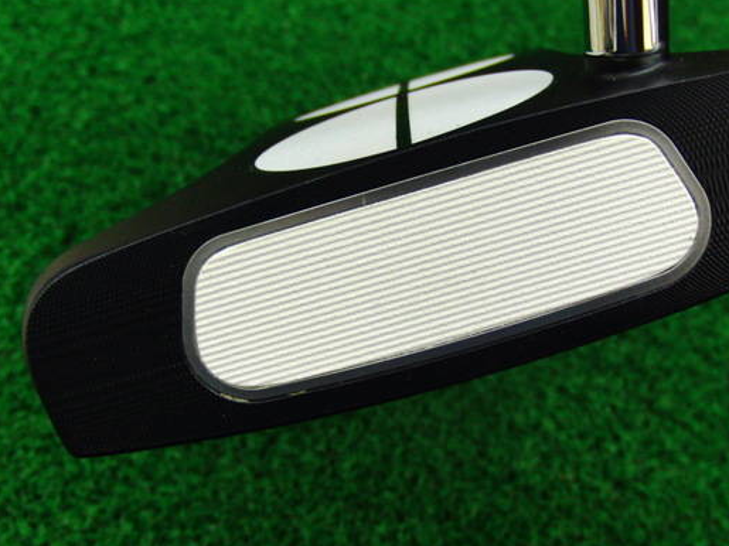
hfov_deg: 41.0
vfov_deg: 31.5
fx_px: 969
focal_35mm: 46
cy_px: 279
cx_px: 447
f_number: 3.6
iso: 400
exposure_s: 1/60
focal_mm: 6.42
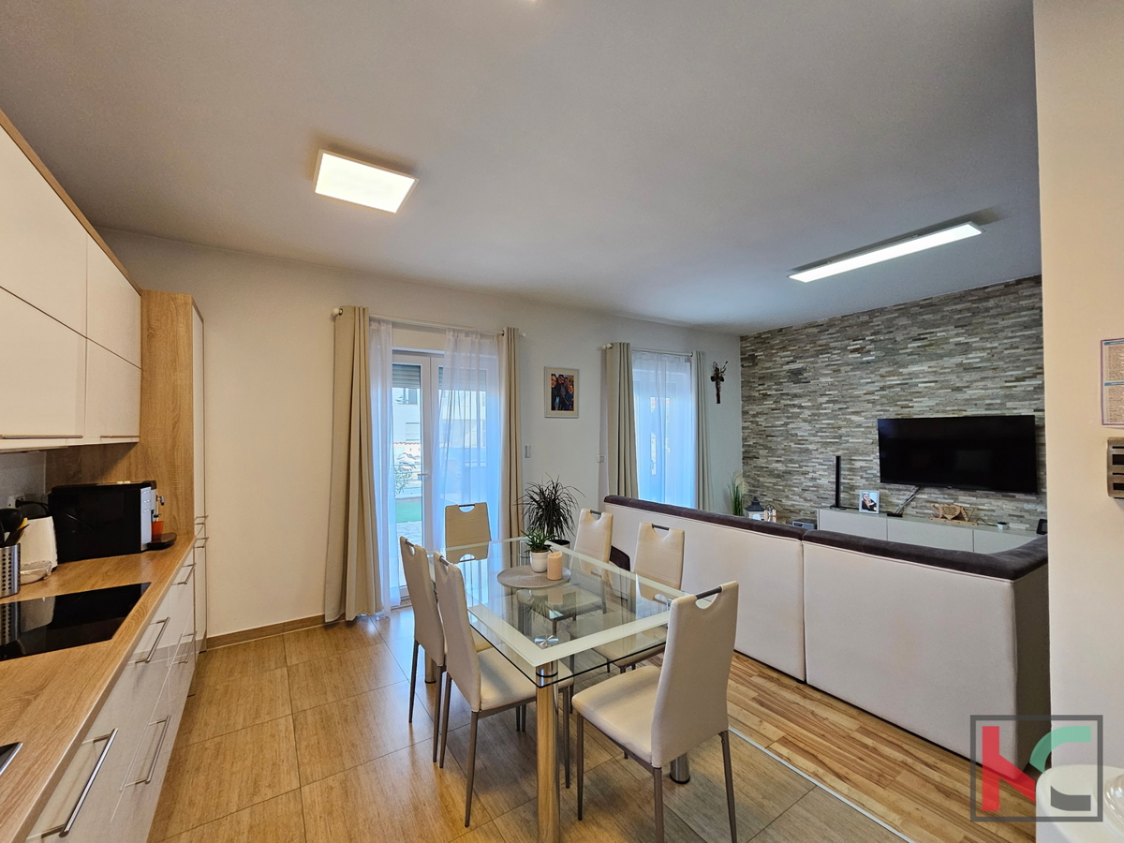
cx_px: 562
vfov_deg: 89.9
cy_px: 422
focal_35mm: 13
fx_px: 422
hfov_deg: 106.2
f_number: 2.2
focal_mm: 2.2
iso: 320
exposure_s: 1/100
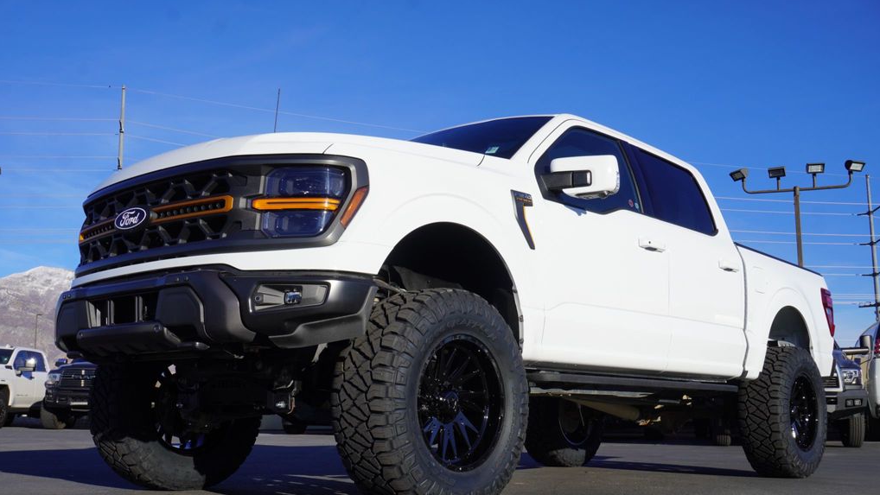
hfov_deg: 51.0
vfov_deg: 30.0
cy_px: 293
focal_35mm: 40
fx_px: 922
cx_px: 440
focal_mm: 25
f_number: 11
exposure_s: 1/160
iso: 100
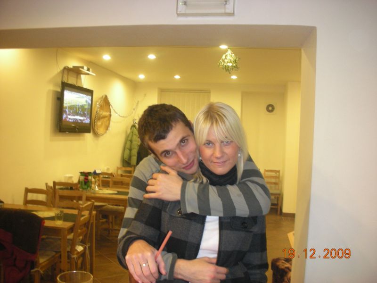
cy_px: 142
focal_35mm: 35
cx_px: 188
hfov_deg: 52.6
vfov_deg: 40.7
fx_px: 381
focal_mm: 5.8
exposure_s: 1/9.1
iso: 200
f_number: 3
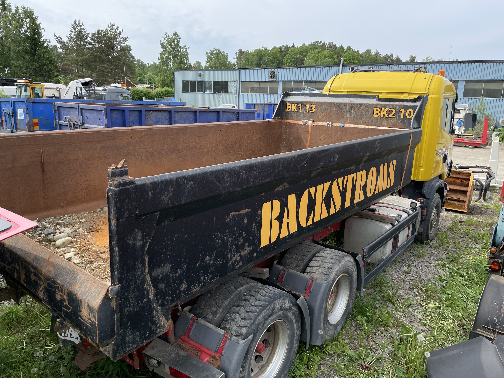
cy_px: 189
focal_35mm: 26
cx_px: 252
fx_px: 379
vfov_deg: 53.1
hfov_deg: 67.3
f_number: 1.6
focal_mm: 4.2
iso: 32
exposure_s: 1/2681
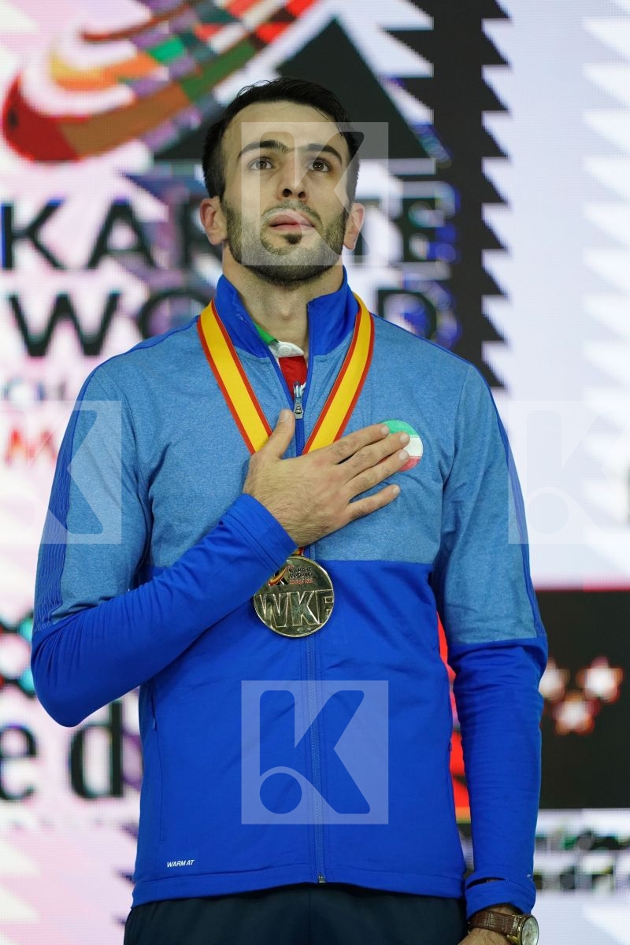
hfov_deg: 3.4
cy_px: 472
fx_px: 10499
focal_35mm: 400
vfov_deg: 5.2
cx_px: 315
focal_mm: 400
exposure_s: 1/500
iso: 4000
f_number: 2.8
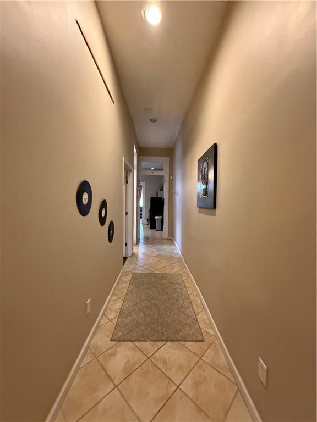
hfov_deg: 85.7
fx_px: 171
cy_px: 211
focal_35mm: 14
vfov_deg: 102.1
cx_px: 158
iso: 800
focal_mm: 2.22
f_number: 2.2
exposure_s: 1/60
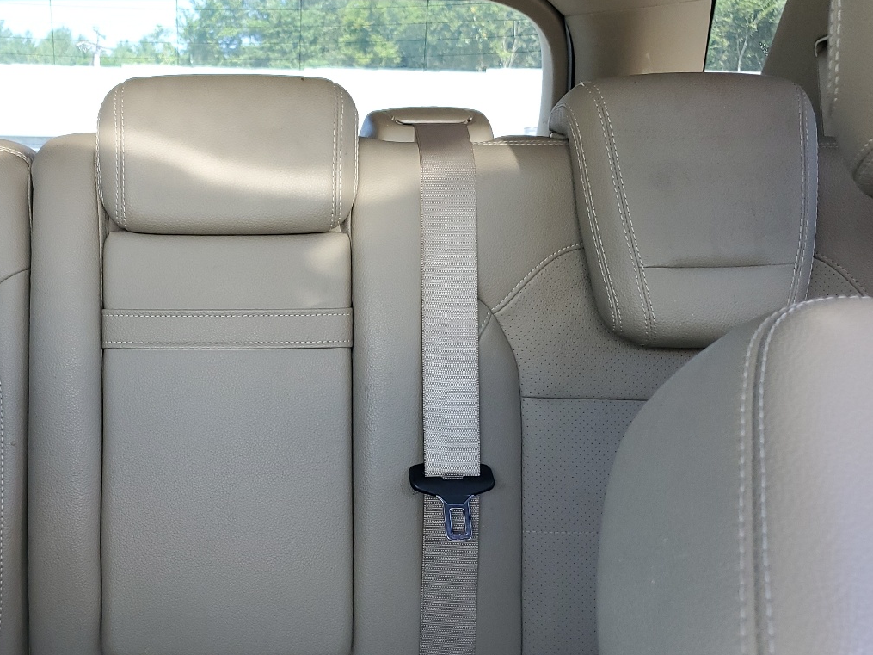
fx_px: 1034
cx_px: 262
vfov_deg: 35.1
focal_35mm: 41
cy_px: 357
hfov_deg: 44.8
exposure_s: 1/120
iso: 59
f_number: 1.5
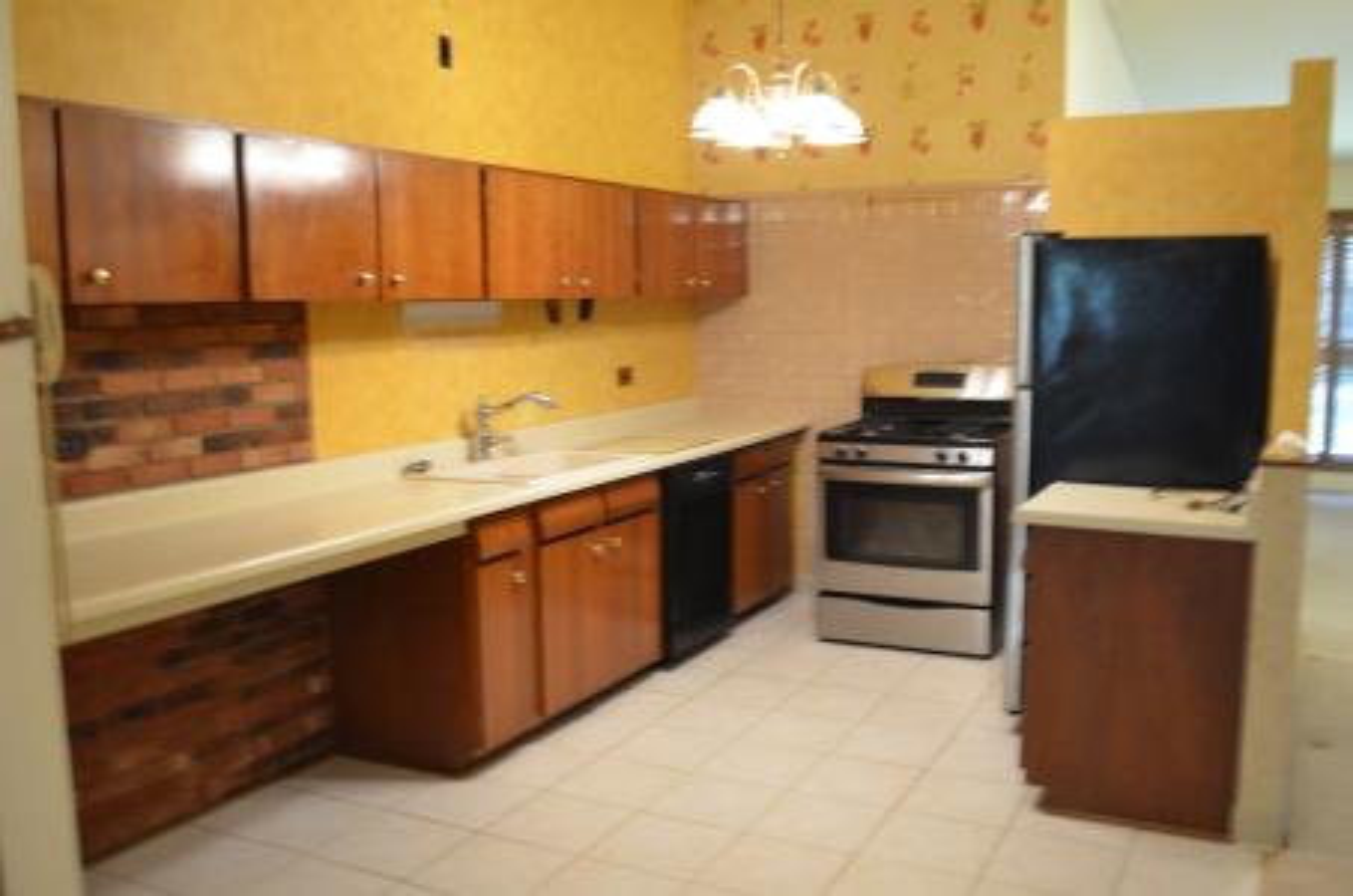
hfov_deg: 57.3
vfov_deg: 39.8
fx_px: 1238
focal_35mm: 33
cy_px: 448
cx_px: 676
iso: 800
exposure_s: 1/13
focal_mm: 22
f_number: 3.8
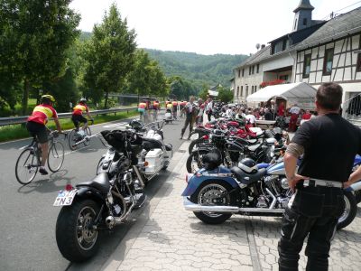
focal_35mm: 28
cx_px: 180
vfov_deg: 49.7
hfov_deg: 63.4
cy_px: 136
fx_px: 292
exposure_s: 1/640
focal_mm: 4.6
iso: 100
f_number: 3.3
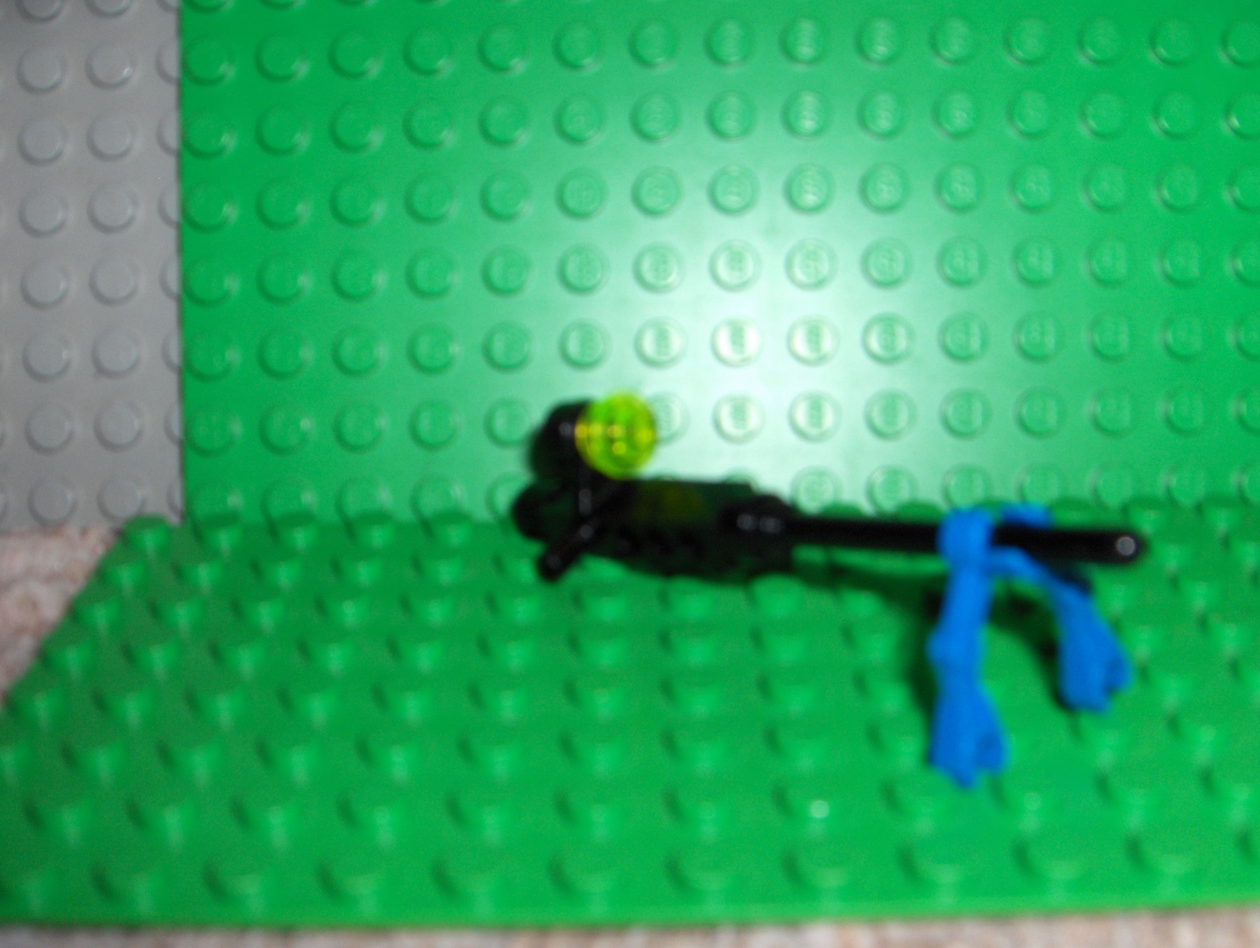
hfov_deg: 46.7
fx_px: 1458
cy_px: 466
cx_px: 629
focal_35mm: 40
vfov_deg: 36.0
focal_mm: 8
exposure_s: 1/60
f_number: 4.8
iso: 100
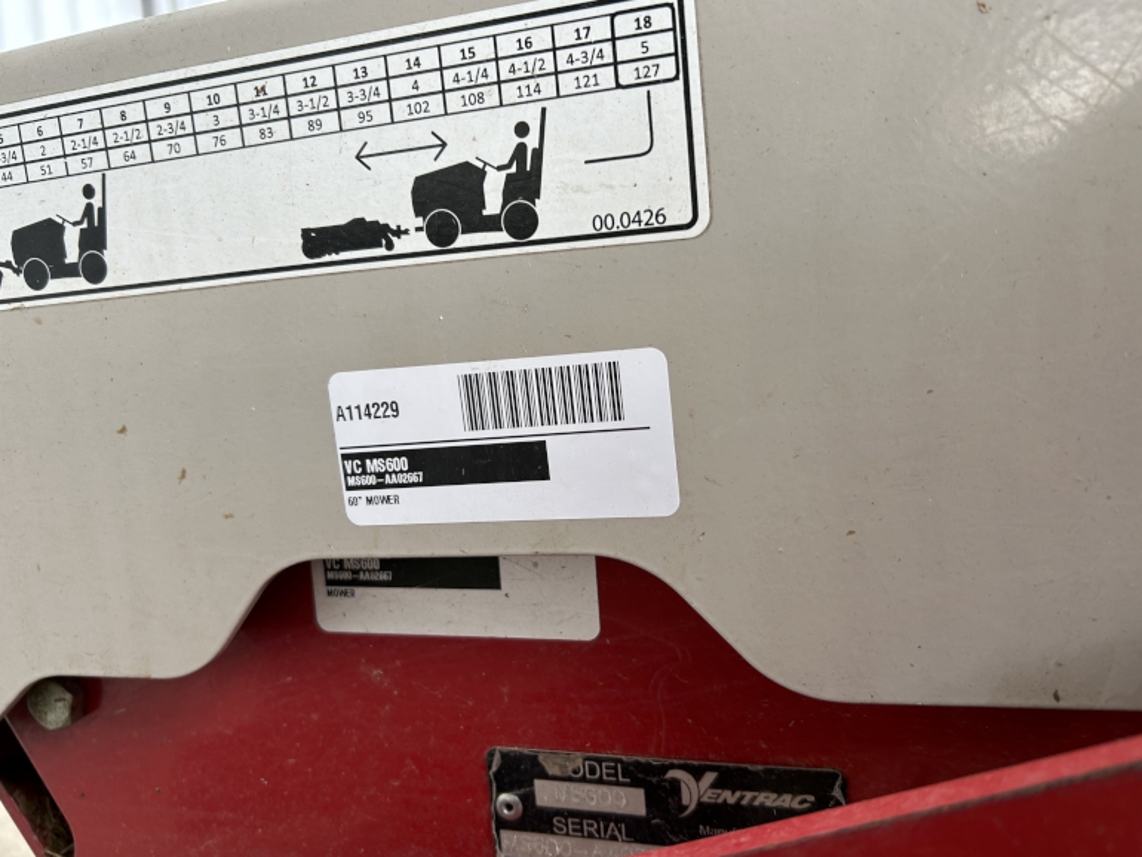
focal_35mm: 27
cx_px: 587
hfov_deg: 65.3
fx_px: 891
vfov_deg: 51.4
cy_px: 415
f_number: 1.5
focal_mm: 5.7
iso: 40
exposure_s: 1/153
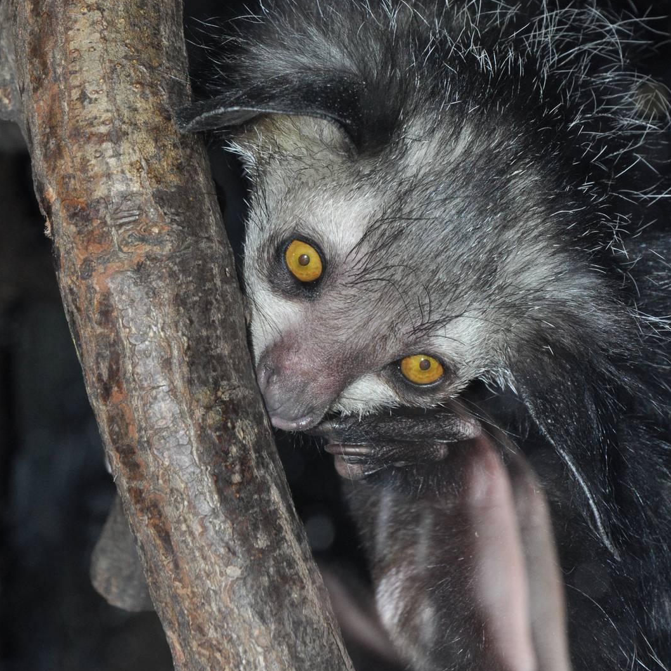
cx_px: 335
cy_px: 201
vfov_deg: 10.7
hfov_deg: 10.7
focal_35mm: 164
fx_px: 3589
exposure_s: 1/60
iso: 800
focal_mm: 85
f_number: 11
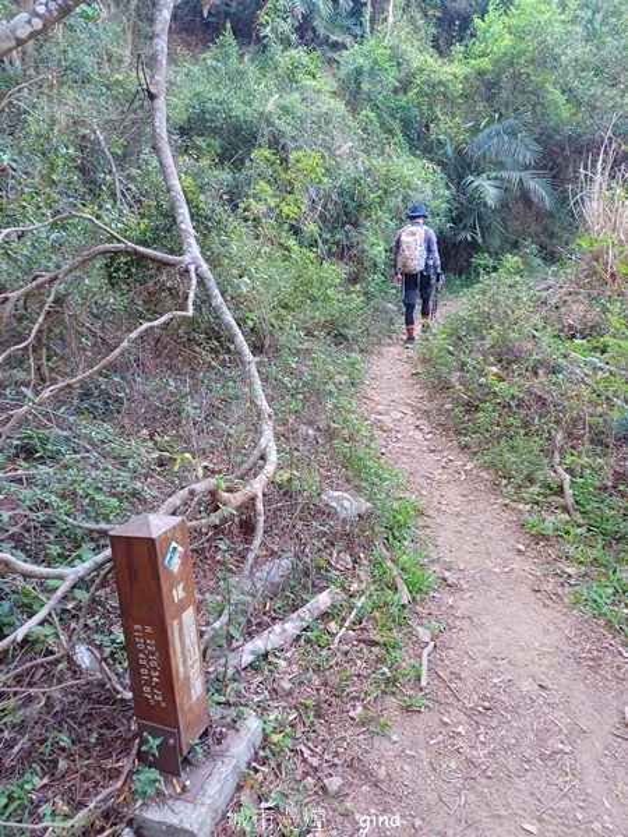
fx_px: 605
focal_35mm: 25
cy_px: 418
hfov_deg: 54.9
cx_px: 314
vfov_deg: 69.4
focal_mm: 4.6
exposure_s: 1/40
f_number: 1.8
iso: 250
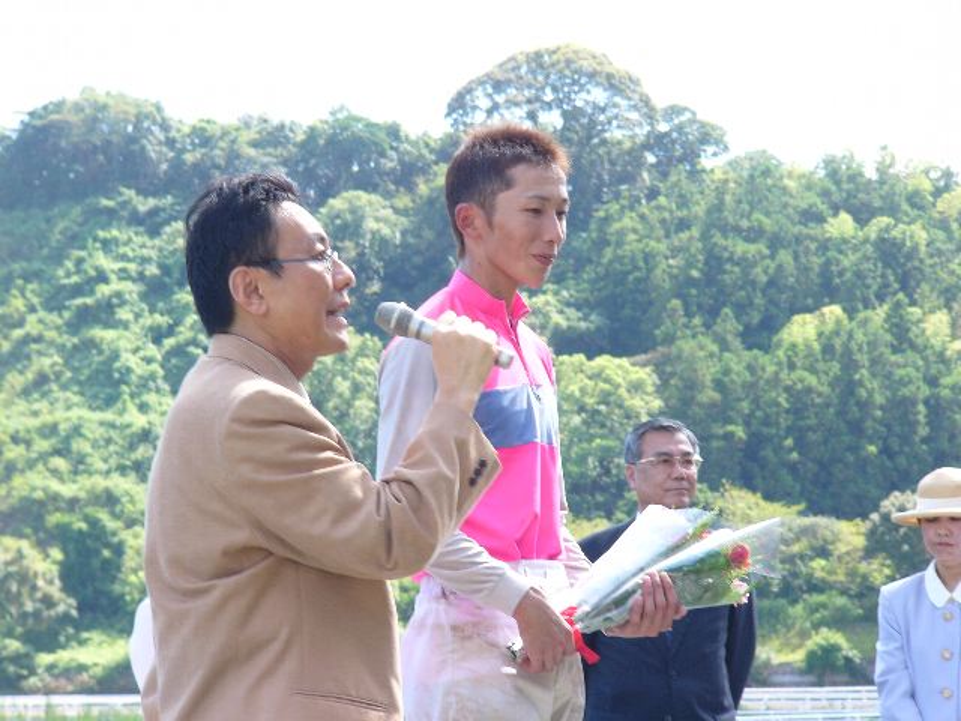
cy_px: 360
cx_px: 480
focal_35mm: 182
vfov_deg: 8.2
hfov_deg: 10.9
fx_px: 5053
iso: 50
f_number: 4
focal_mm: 30.4
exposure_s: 1/60
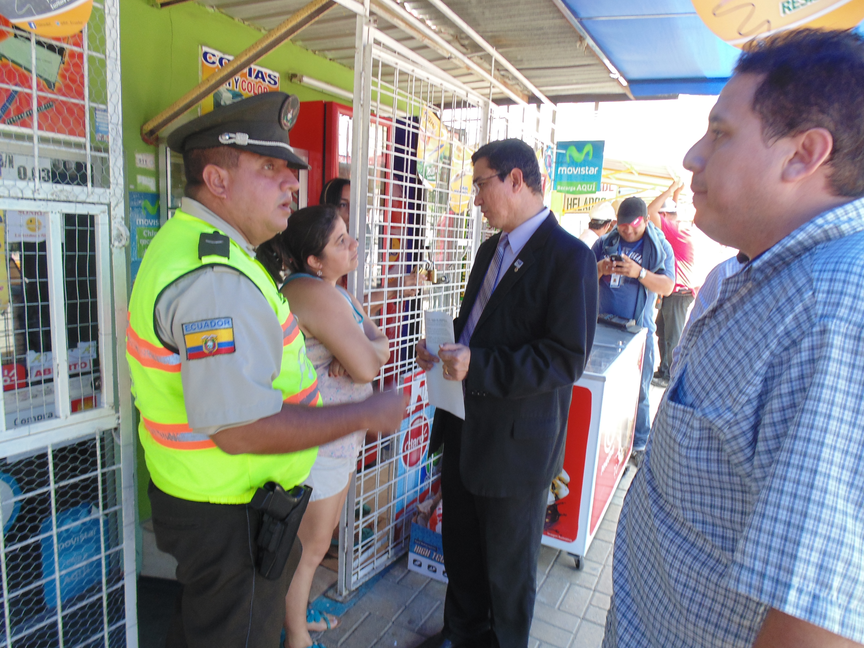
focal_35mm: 22
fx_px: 549
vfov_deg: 61.1
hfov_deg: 76.4
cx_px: 432
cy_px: 324
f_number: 3.1
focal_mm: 4
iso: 80
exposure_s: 1/50
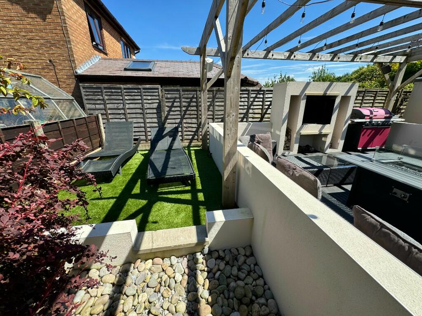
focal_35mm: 14
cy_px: 158
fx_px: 171
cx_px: 211
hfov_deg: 102.1
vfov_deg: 85.7
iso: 50
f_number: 2.2
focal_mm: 2.22
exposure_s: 1/821
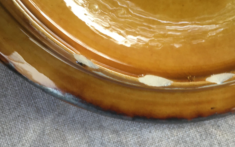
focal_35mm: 44
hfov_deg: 45.1
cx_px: 138
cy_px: 65
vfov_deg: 29.2
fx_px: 282
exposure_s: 1/33
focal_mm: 4.15
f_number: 2.2
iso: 125
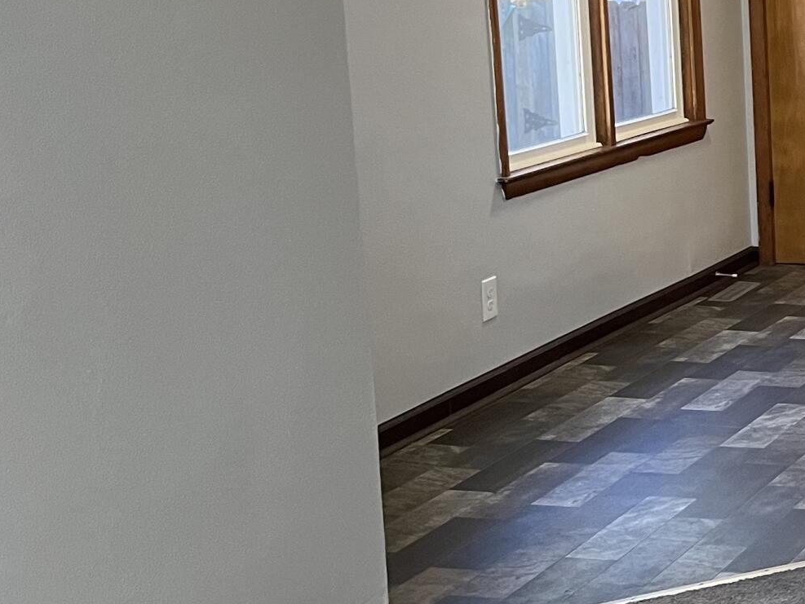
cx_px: 1182
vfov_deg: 18.6
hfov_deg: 21.2
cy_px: 204
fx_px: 1838
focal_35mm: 79
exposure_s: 1/60
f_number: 1.6
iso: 100
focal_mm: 5.1
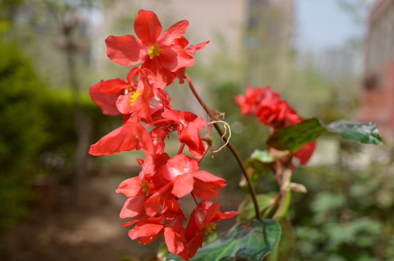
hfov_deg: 35.1
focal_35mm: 57
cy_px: 130
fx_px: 622
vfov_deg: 23.6
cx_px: 197
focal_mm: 38
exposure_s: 1/800
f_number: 5
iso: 200
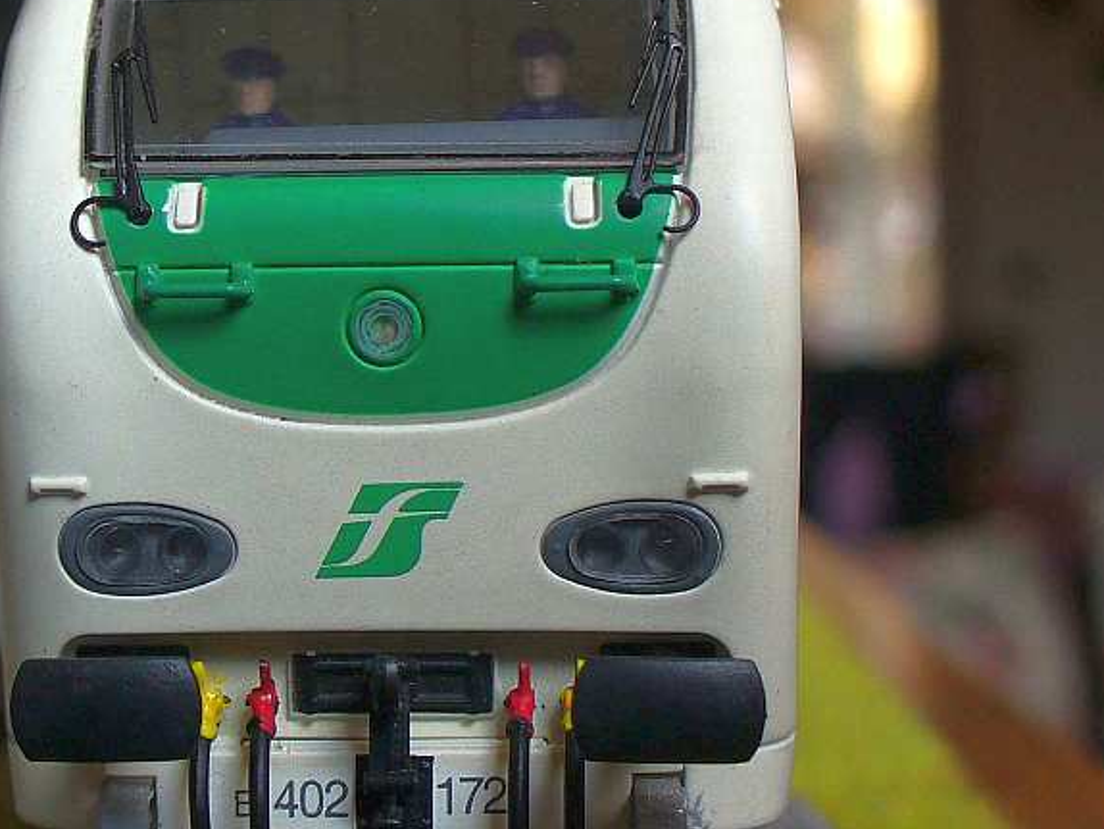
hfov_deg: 29.2
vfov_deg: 22.2
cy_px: 308
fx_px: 2106
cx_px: 394
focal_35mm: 66
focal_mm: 6.1
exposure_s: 1/100
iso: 80
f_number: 2.8
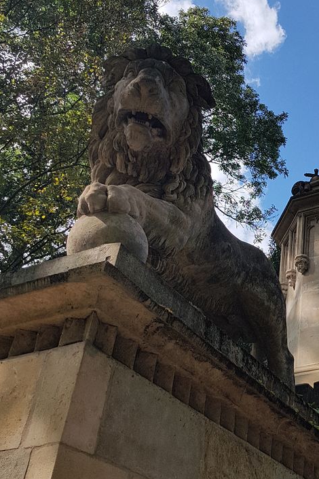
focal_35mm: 46
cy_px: 277
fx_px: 611
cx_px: 304
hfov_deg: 27.8
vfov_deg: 42.6
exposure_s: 1/2232
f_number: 1.7
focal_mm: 4.2
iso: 50
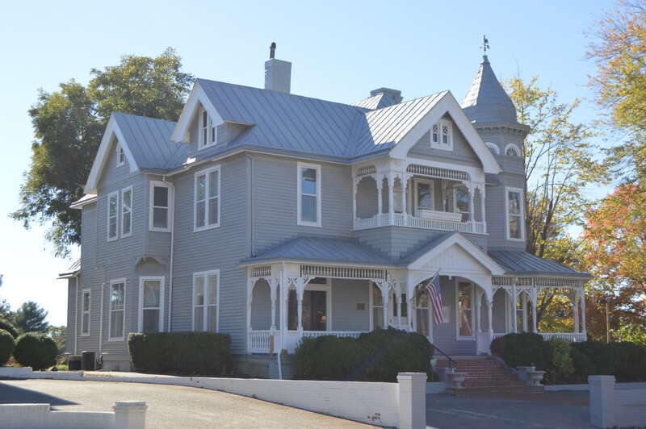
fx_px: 914
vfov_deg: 26.4
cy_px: 214
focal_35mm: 51
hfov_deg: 38.9
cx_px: 323
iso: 100
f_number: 7.1
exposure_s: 1/200
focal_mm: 34
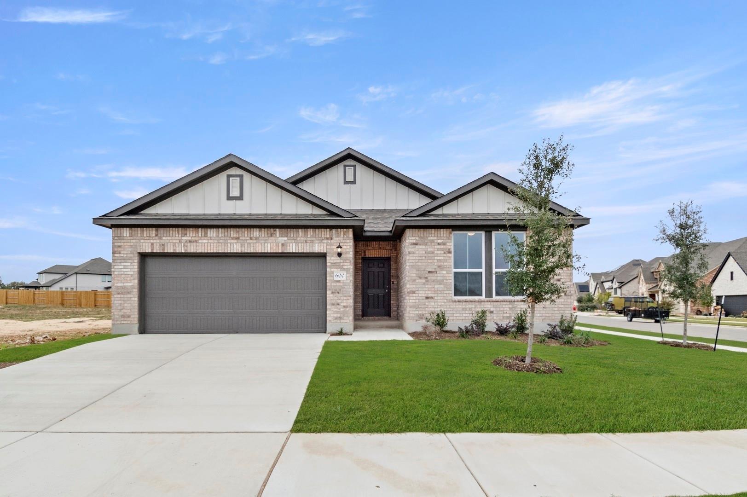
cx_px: 374
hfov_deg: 53.2
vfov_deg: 36.8
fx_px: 747
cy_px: 248
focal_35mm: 36
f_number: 8
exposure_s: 1/200
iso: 400
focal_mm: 24
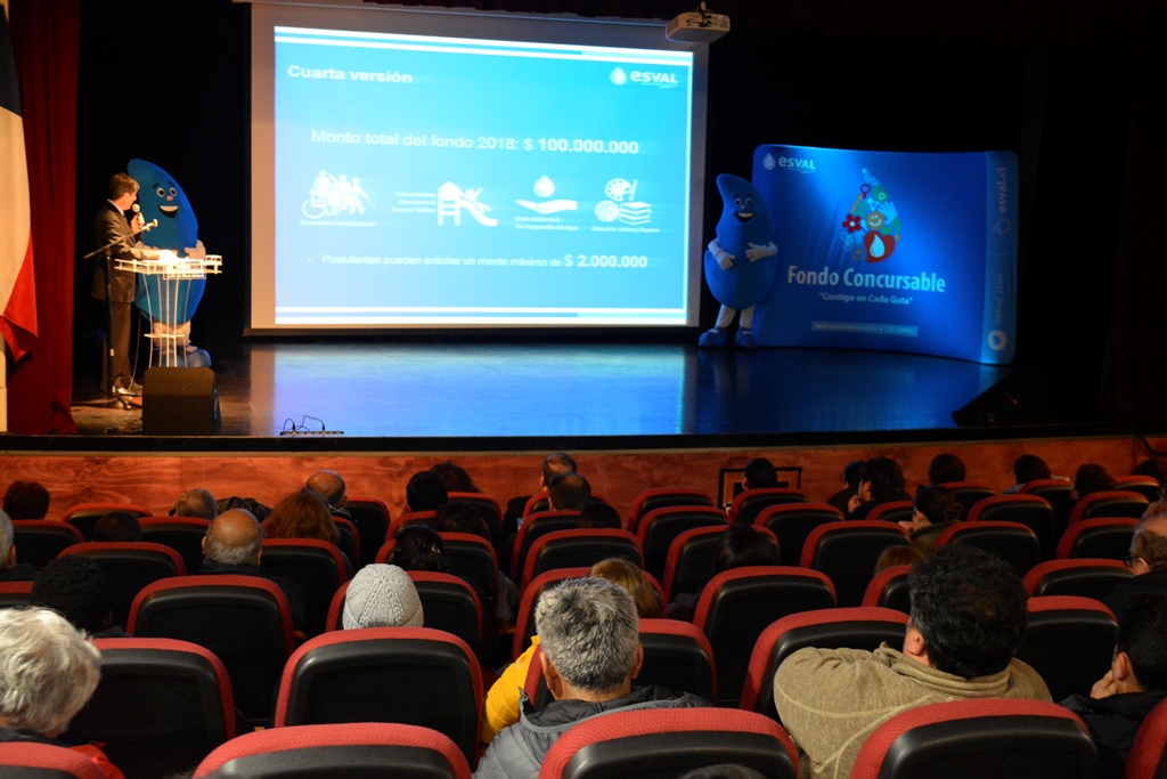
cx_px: 584
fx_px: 1556
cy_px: 390
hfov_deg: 41.1
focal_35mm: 48
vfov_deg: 28.1
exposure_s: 1/25
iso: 3200
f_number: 4.8
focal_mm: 32
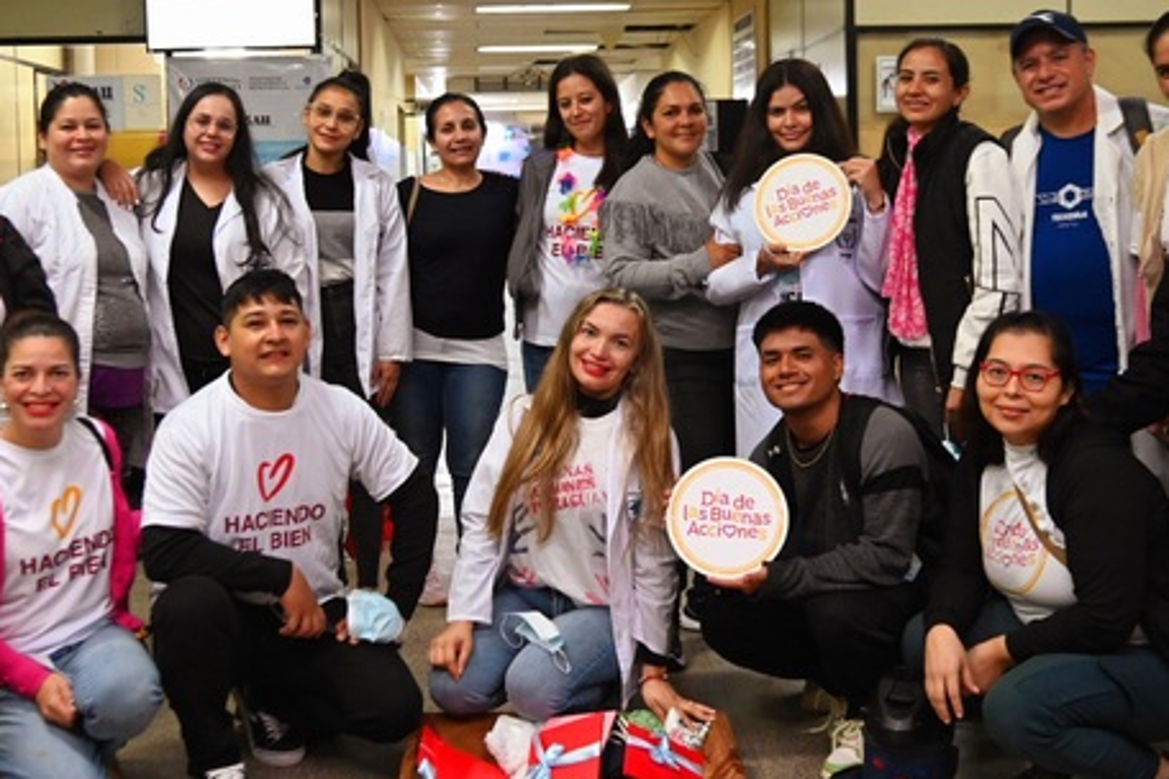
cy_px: 277
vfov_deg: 27.4
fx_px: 1591
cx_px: 505
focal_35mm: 49
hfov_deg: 40.3
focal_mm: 31
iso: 3200
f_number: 4
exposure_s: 1/80
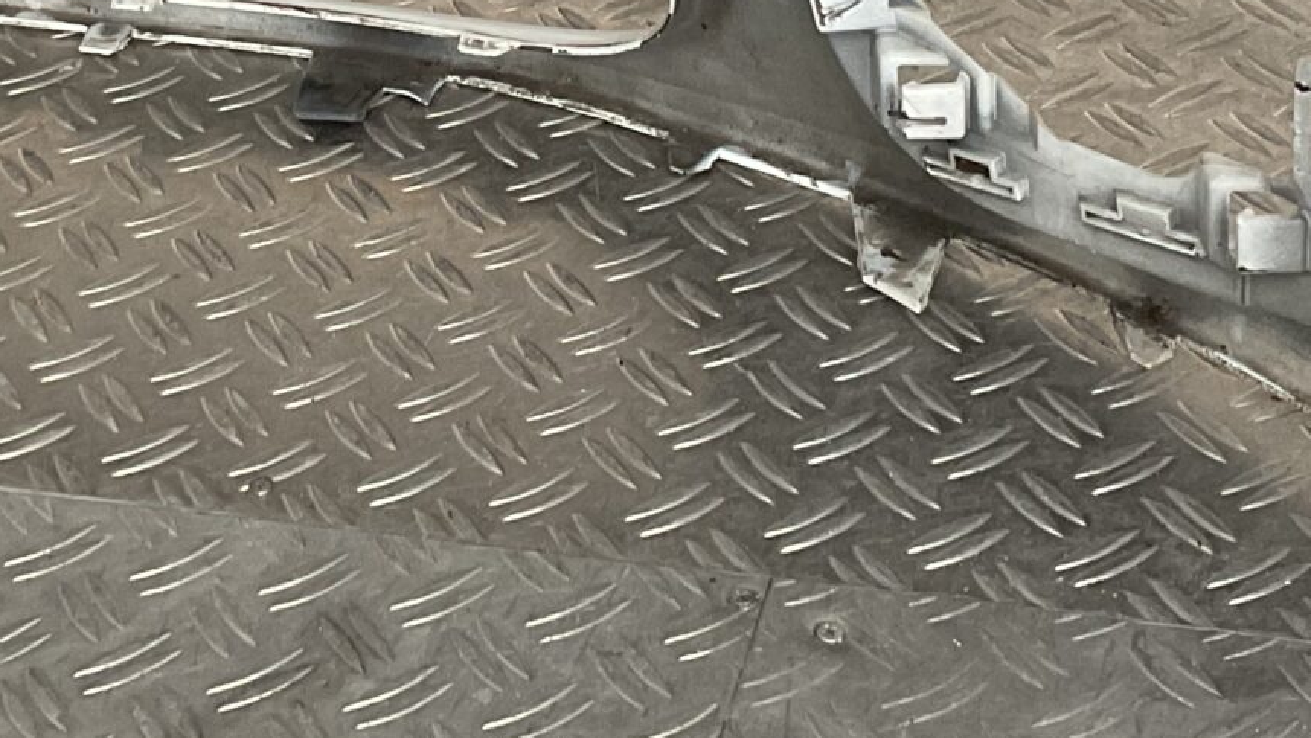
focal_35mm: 94
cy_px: -20
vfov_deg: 12.7
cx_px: 530
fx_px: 3268
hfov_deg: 22.7
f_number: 1.8
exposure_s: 1/50
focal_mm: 3
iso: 64
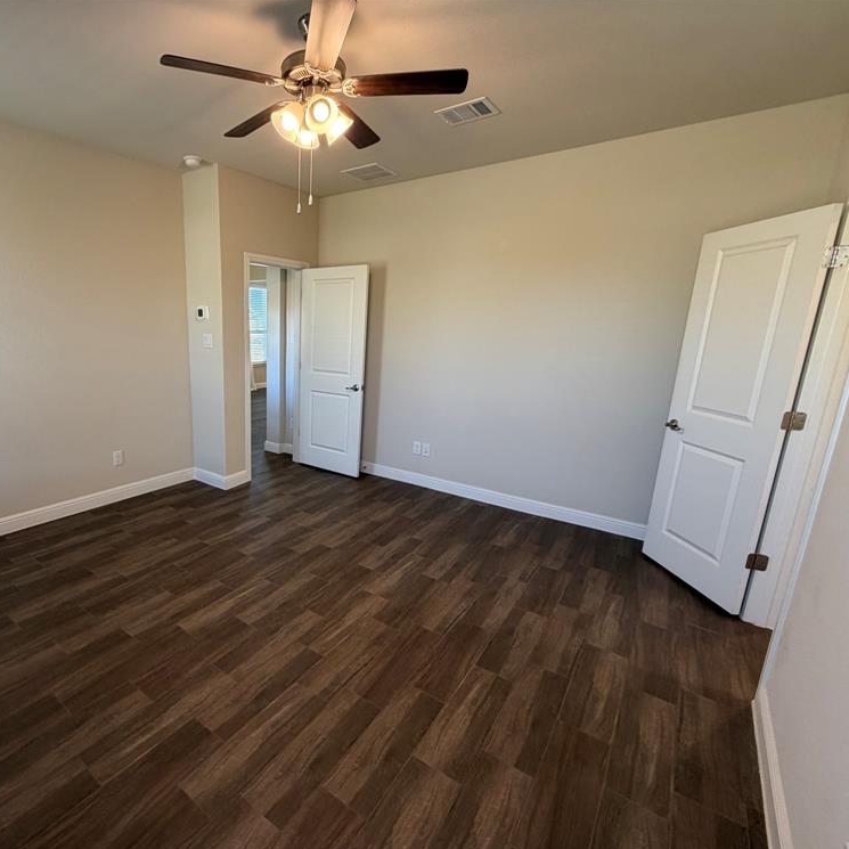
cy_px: 434
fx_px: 472
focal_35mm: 17
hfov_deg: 81.9
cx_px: 302
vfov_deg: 84.0
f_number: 2.2
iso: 160
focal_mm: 2.22
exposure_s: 1/60
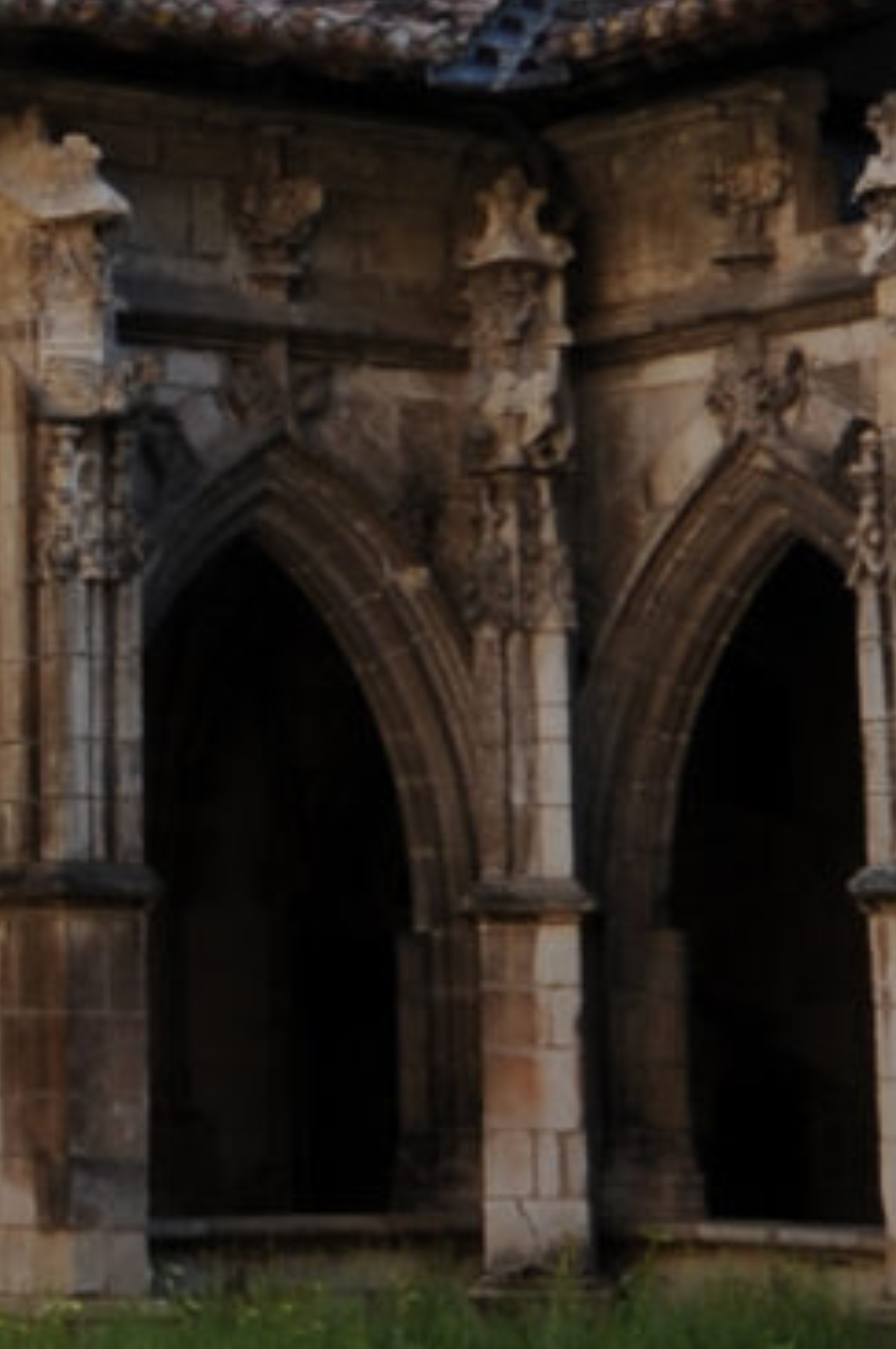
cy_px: 361
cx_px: -501
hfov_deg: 10.7
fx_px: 4567
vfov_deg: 16.7
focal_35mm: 122
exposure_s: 1/125
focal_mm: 18
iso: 200
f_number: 8
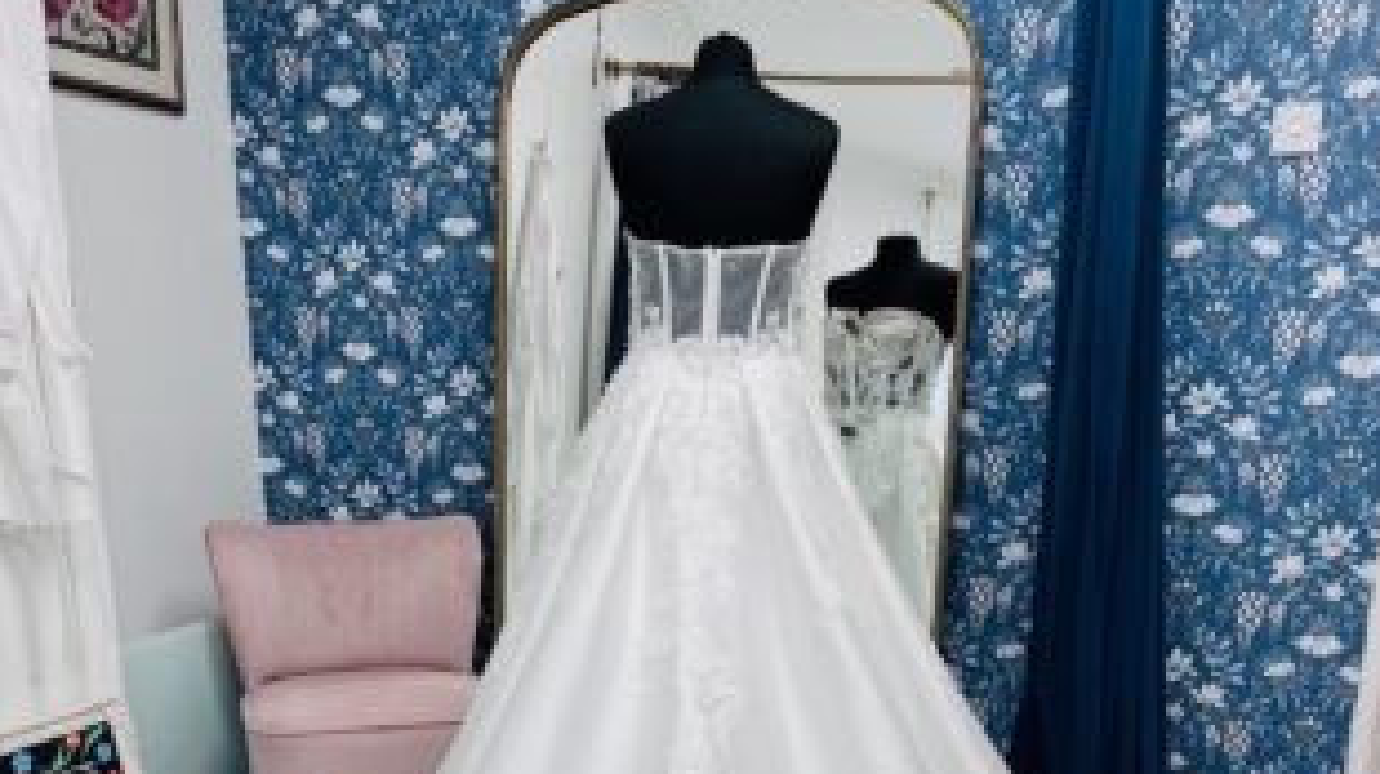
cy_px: 794
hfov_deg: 51.6
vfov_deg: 28.3
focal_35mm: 39
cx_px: 699
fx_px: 1426
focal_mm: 5.1
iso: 64
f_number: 1.6
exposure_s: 1/100
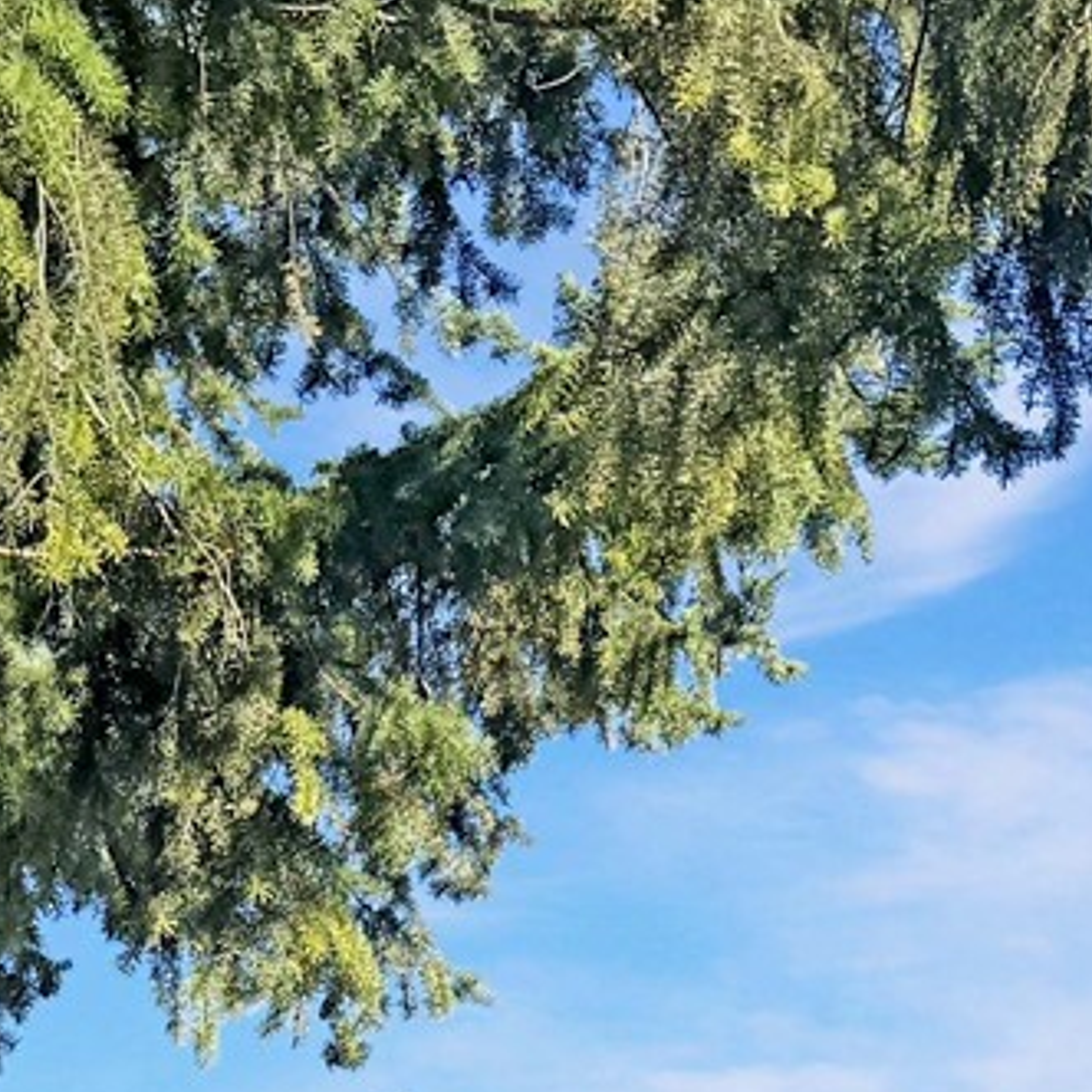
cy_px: 2401
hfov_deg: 13.1
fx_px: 4675
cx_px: 0
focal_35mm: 131
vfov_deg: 11.5
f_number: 1.78
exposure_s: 1/2370
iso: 80
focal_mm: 6.76
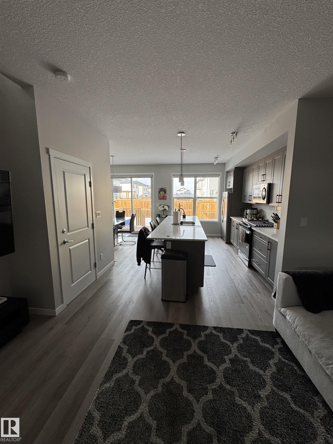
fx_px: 180
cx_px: 166
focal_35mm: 14
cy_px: 222
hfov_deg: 85.7
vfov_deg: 102.1
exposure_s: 1/114
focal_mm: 2.22
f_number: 2.2
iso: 40
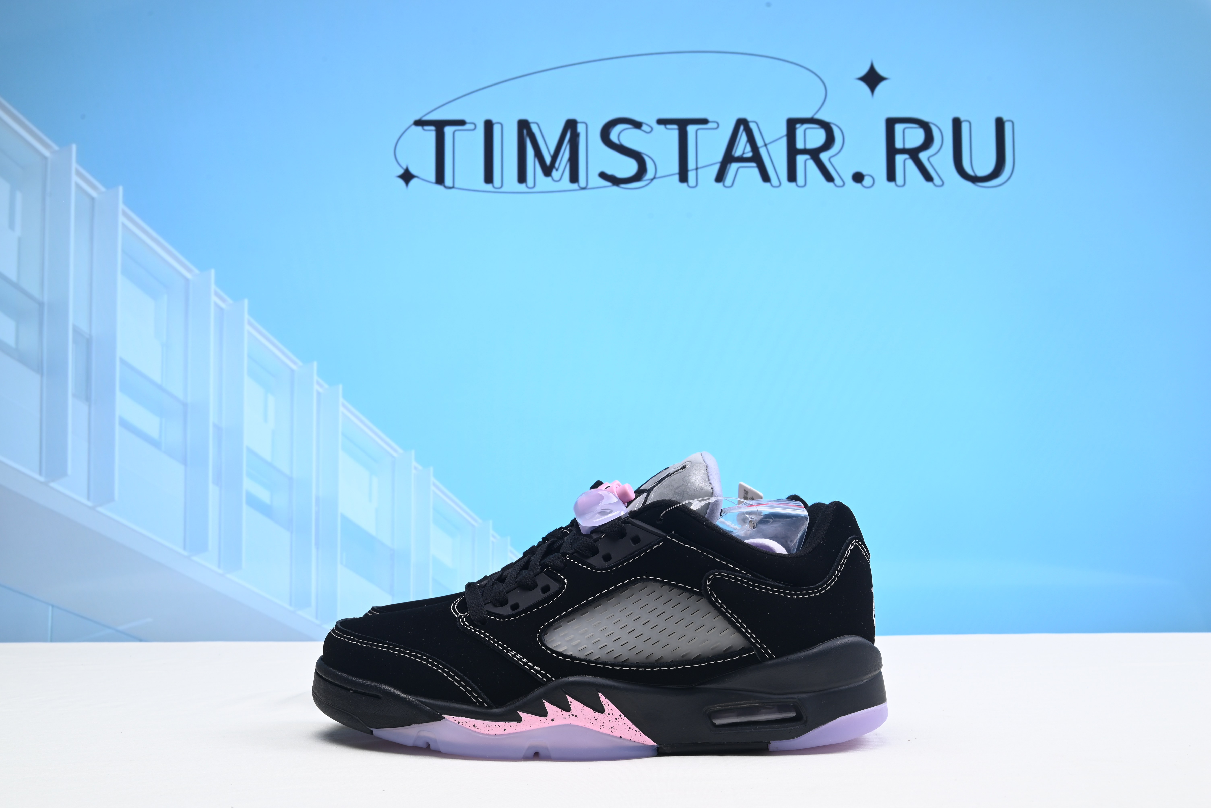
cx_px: 606
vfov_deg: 34.2
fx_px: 1312
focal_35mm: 39
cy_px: 404
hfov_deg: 49.5
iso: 100
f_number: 16
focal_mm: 39
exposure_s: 1/2
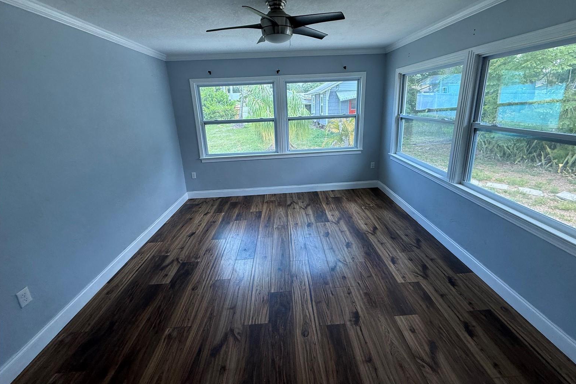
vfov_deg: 77.0
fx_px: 240
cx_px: 295
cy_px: 169
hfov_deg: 100.4
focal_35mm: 15
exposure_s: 1/120
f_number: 2.2
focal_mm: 2.22
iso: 64
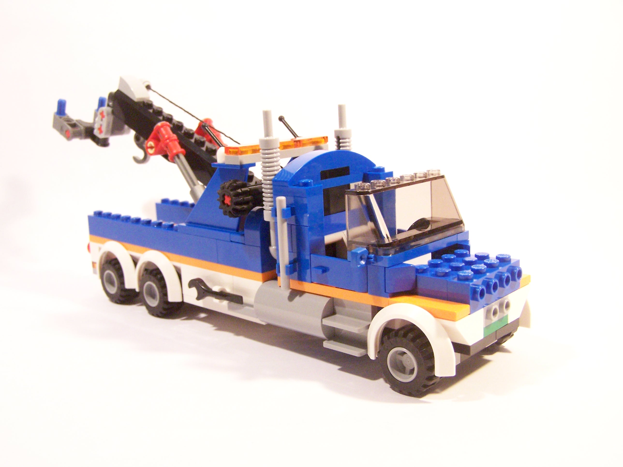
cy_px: 234
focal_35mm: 38
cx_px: 312
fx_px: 684
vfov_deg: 37.7
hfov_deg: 49.0
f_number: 3.6
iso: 400
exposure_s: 1/30
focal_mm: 6.3
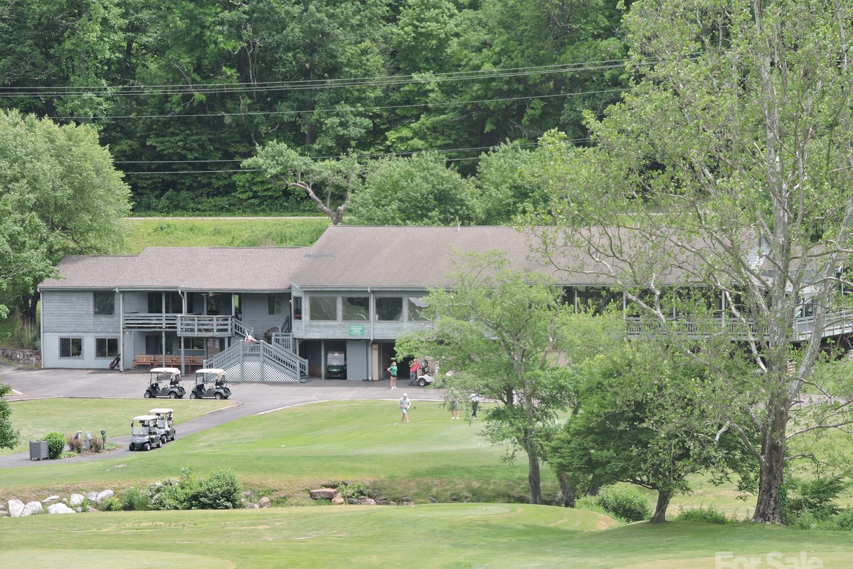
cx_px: 425
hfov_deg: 8.8
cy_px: 309
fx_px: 5569
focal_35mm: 235
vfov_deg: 5.8
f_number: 4.6
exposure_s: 1/200
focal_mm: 40.1
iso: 100
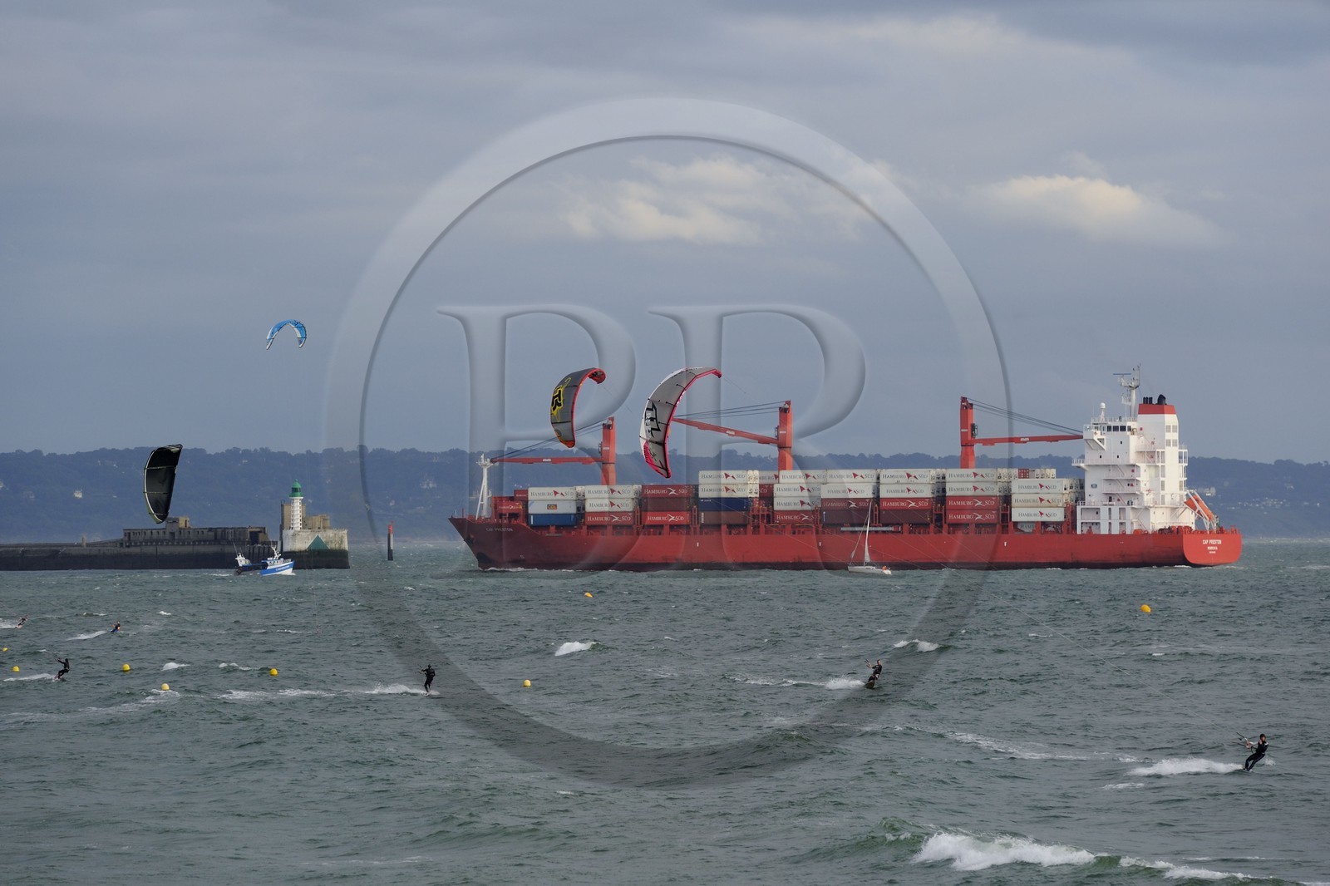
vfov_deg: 6.9
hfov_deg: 10.3
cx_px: 665
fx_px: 7387
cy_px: 443
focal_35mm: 200
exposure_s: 1/320
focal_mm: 200
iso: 200
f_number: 5.6
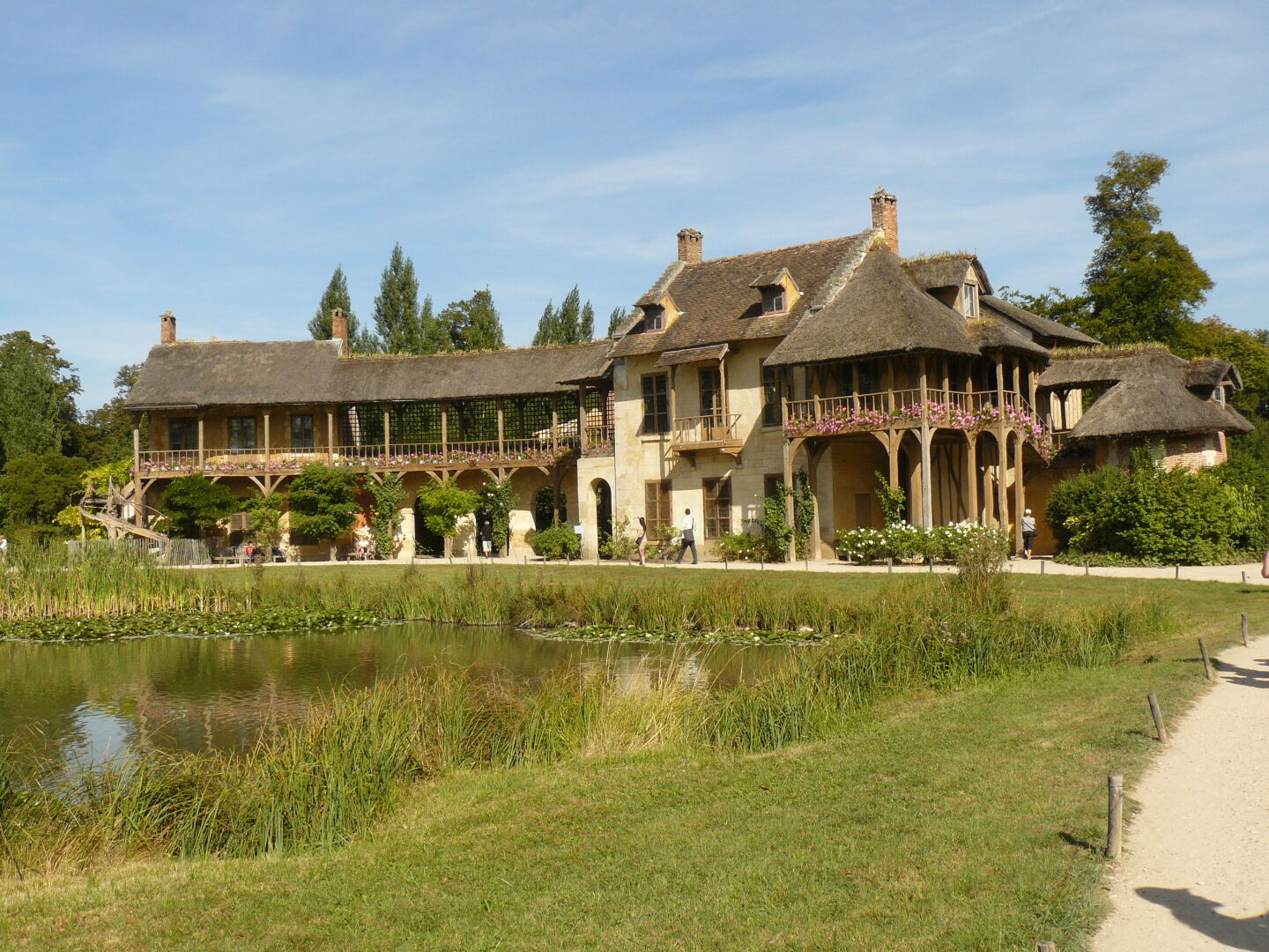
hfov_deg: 51.4
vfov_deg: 39.7
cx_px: 634
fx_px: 1320
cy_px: 476
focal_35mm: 36
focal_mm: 6
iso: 100
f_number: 5.6
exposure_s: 1/400
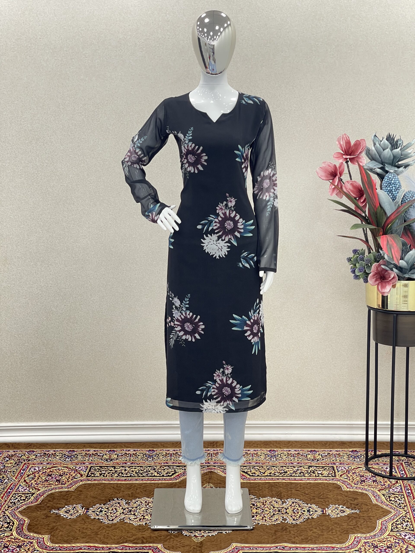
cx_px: 208
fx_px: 1023
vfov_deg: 30.3
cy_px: 276
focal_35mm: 64
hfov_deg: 22.9
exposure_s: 1/100
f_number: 2.2
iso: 80
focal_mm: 7.5
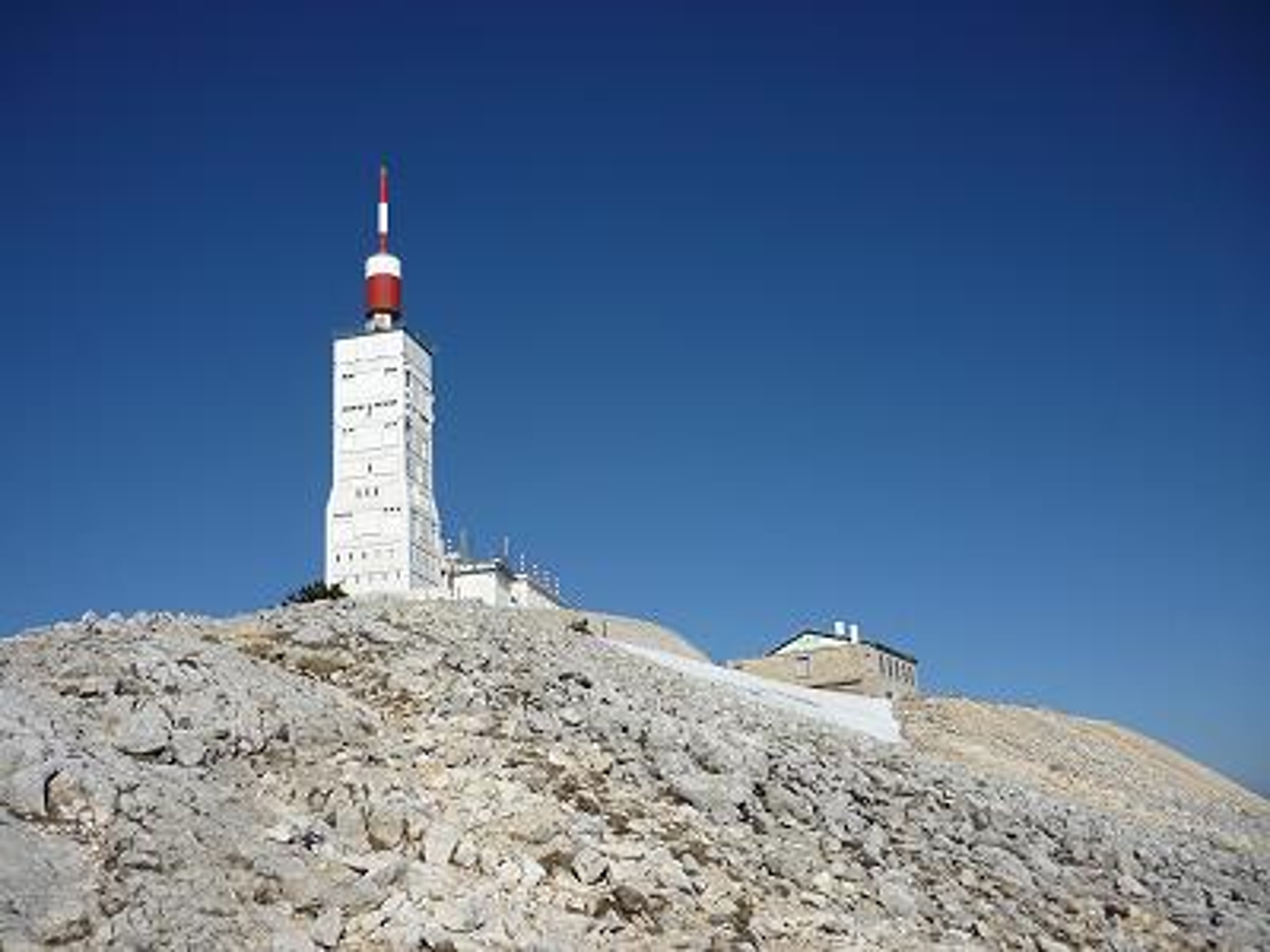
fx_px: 1211
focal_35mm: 33
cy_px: 476
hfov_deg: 55.4
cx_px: 635
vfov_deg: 42.9
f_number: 8
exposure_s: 1/500
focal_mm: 5.5
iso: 100
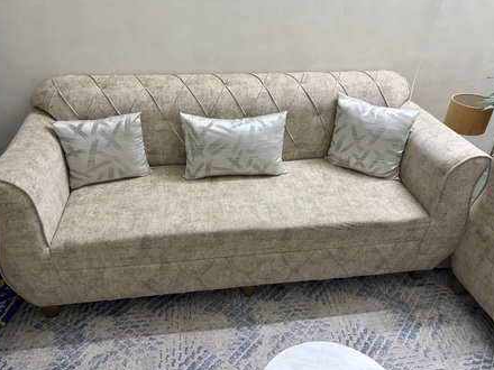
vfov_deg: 51.3
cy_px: 190
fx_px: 385
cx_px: 245
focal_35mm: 27
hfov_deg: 65.3
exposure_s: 1/40
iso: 400
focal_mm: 5.96
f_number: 1.6
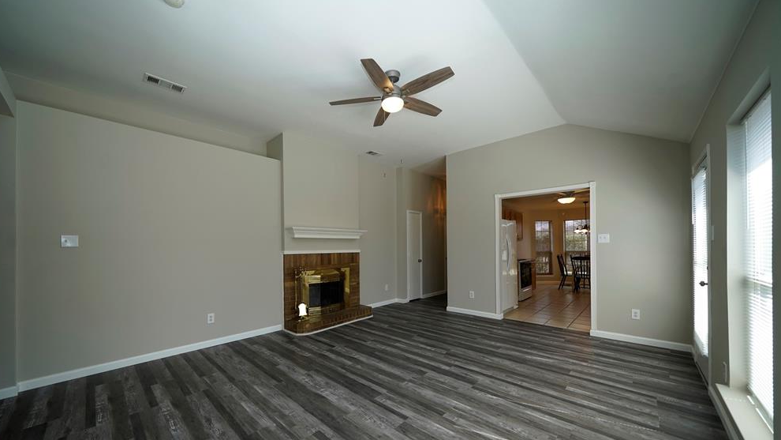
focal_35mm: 13
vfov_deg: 78.2
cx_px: 380
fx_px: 269
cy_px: 243
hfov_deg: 110.8
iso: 250
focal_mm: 12
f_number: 4
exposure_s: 1/160
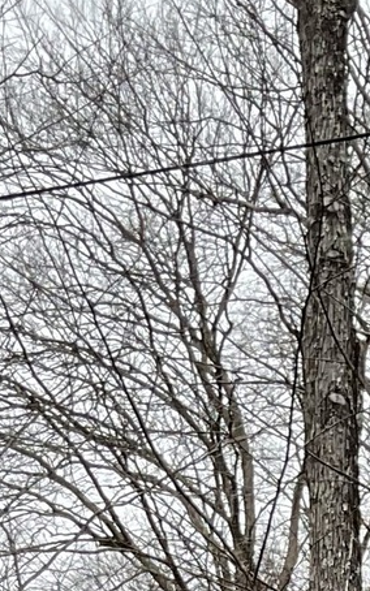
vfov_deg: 11.5
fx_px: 2515
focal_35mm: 156
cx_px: 318
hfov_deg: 8.4
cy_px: 1343
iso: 16
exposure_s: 1/446
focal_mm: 3
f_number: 1.8
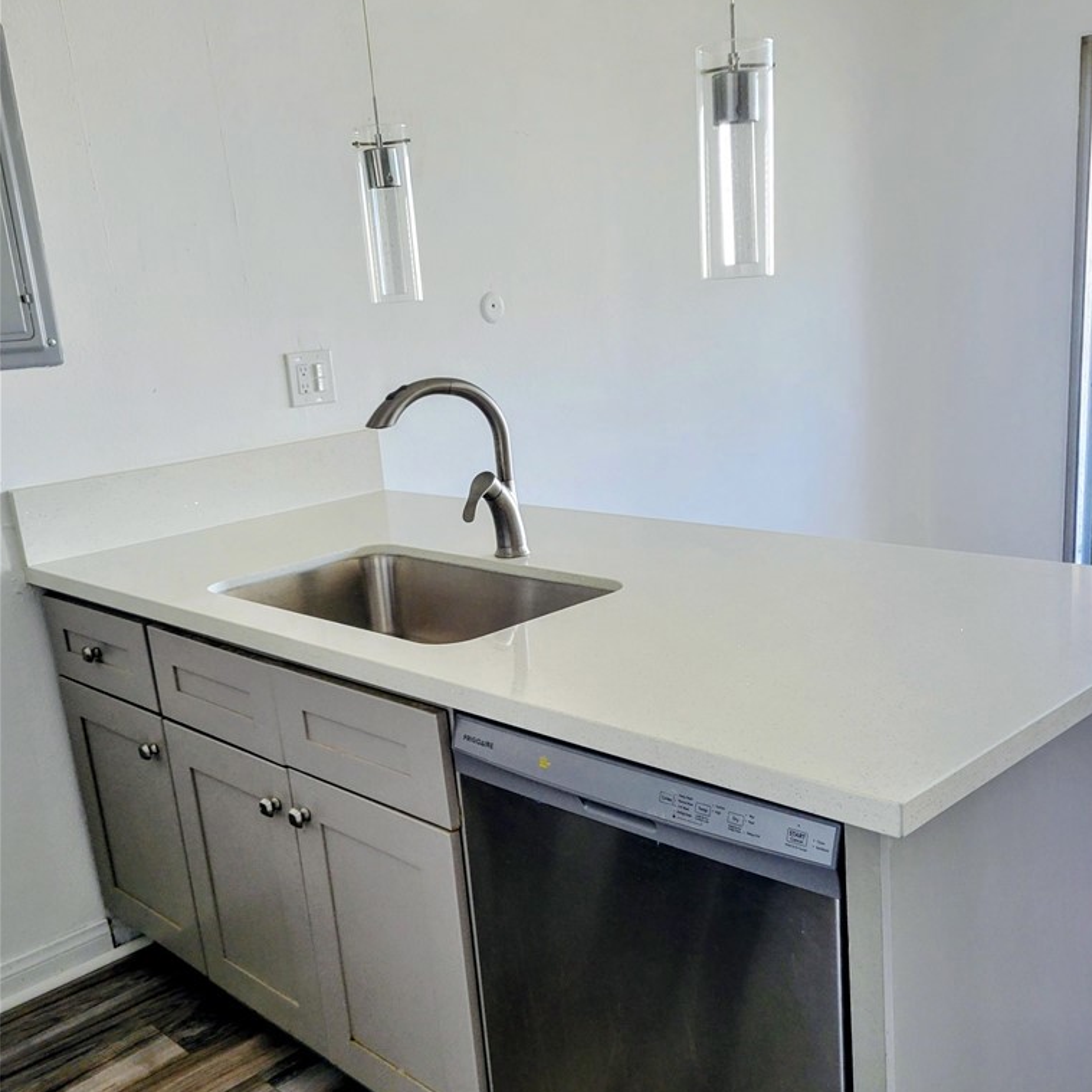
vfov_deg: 52.3
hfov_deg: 52.5
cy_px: 640
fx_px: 1106
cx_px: 551
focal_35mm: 31
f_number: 1.8
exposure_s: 1/120
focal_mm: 5.4
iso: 250
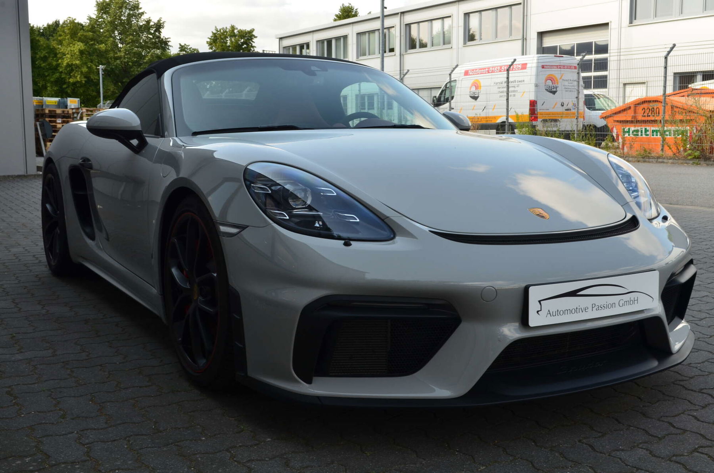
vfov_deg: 31.8
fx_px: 831
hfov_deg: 46.5
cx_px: 357
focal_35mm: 42
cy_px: 236
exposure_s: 1/80
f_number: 10
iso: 200
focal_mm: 28
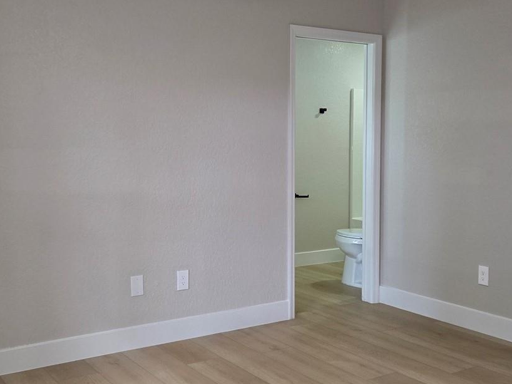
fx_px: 665
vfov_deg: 32.2
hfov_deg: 42.0
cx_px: 288
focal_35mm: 45
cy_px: 195
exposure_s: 1/120
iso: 160
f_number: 1.8
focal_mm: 5.4
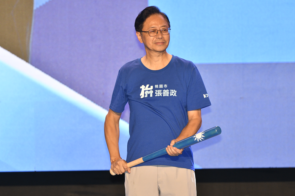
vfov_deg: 3.3
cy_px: 98
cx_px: 148
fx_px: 3440
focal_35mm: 420
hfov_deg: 4.9
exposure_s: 1/250
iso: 1600
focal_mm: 280
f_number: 4.8
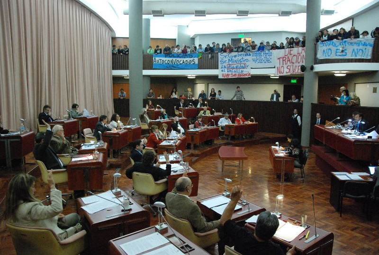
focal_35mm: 27
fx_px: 285
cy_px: 128
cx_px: 190
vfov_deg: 48.1
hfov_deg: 67.3
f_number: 3.8
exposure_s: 1/40
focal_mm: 18
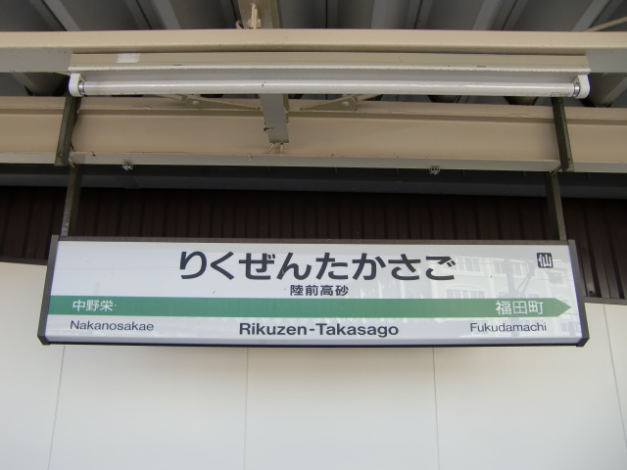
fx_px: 507
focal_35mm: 28
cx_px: 314
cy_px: 235
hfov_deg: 63.4
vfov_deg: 49.7
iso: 64
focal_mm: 4.9
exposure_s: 1/250
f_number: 2.6
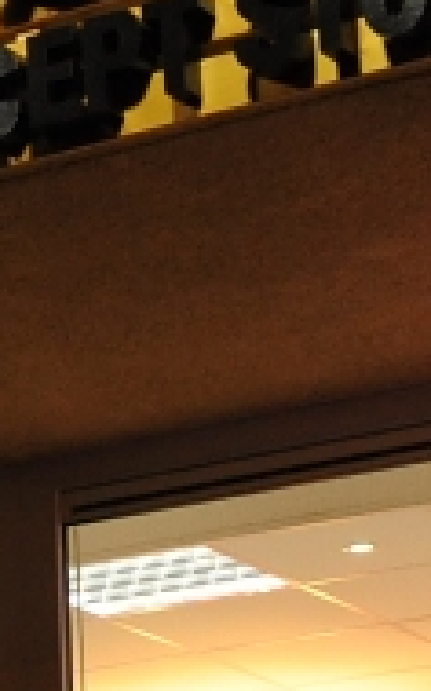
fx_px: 2915
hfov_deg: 7.7
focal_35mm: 155
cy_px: 715
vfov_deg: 13.3
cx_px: -727
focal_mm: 28
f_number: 6.3
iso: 2500
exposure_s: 1/60
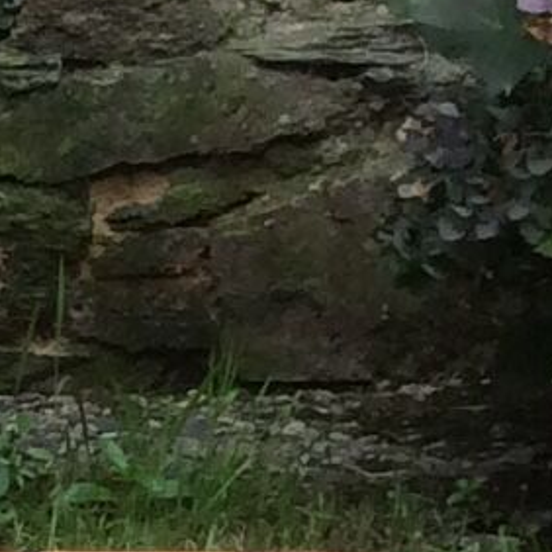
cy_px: 1216
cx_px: -1067
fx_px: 4691
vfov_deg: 6.5
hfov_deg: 6.2
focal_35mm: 260
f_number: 2.4
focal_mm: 3.3
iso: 32
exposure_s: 1/231
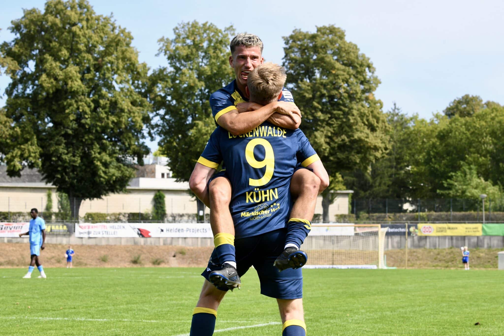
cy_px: 168
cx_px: 252
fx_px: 1624
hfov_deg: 17.6
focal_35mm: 116
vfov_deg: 11.8
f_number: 11
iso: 2000
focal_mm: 116
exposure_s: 1/1600
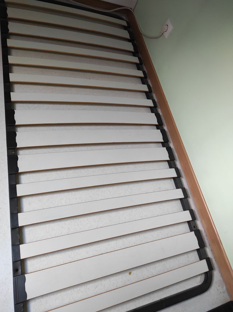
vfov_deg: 69.4
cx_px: 116
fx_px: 225
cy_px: 156
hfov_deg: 54.8
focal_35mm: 25
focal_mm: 5.43
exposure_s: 1/33
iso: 492
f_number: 1.89
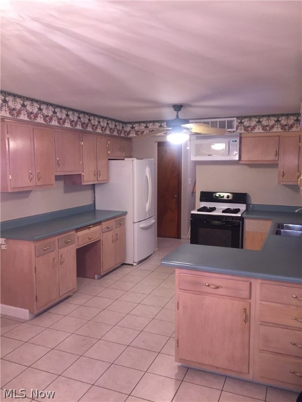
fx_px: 337
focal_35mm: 29
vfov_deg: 61.7
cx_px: 151
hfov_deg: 48.2
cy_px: 201
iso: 160
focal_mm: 4.15
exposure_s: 1/30
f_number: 2.2
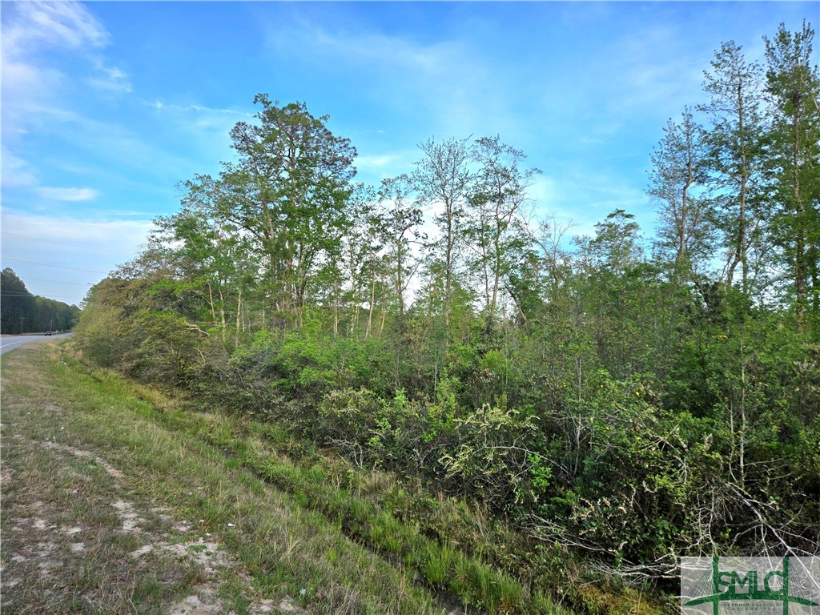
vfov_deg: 58.9
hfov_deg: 73.9
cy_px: 308
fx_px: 545
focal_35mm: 23
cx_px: 410
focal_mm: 5.4
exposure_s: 1/455
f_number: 1.8
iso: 25
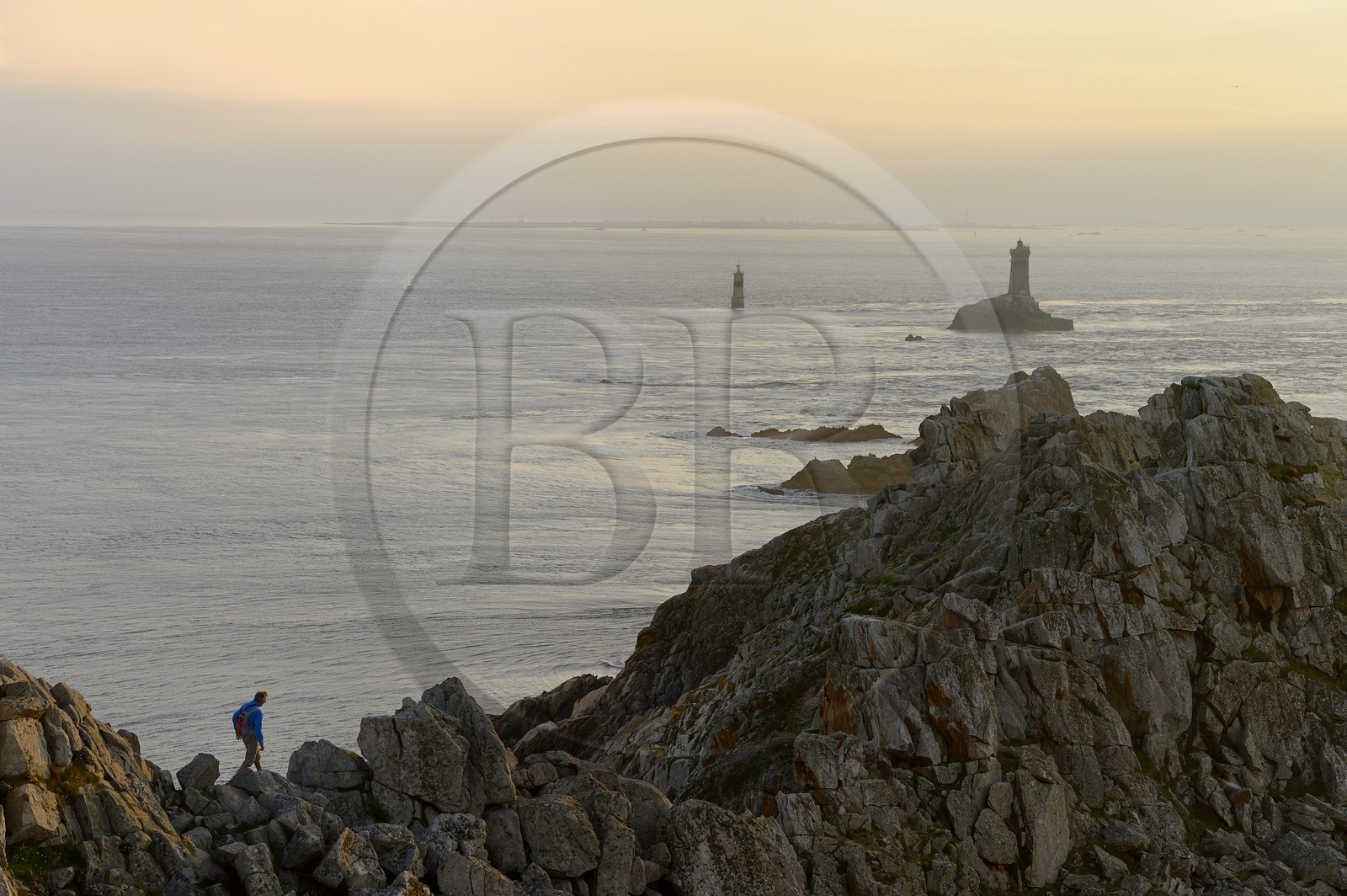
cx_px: 674
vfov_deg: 15.9
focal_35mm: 86
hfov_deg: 23.7
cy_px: 448
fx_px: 3215
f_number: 7.1
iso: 200
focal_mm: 86
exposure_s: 1/320
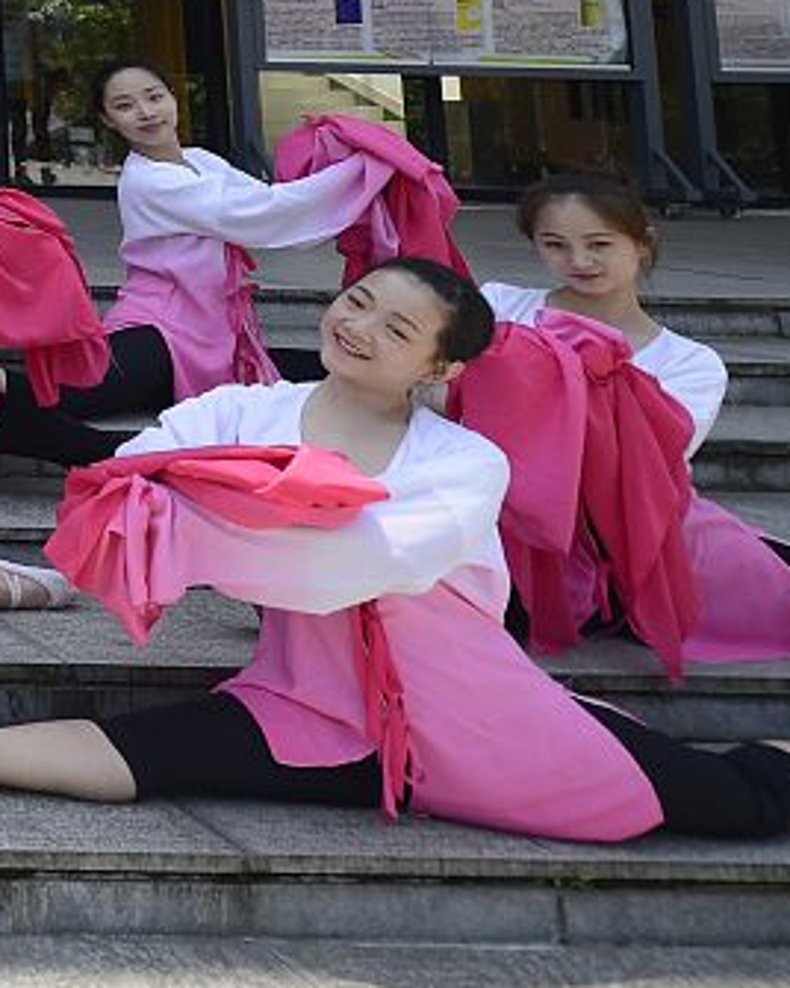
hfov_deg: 18.1
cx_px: -864
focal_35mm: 47
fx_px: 1374
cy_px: -88
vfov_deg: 34.4
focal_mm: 14
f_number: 4
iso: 125
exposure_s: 1/1000
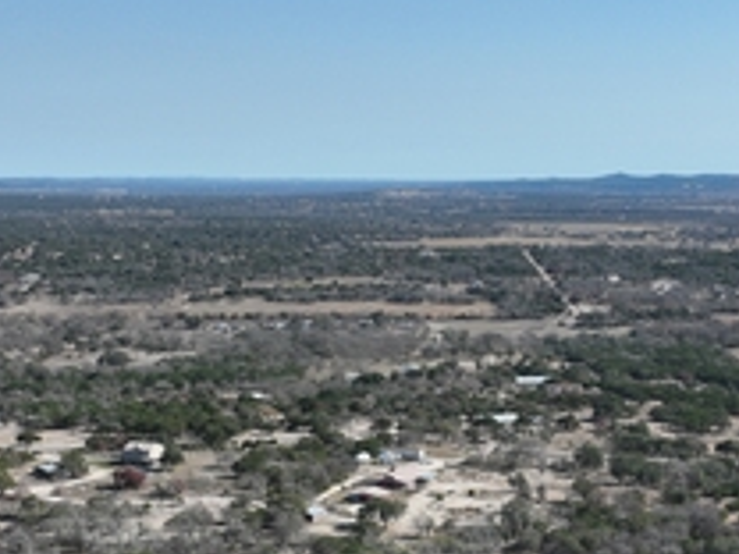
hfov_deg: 26.3
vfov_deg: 19.4
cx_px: 458
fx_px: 1580
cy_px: 536
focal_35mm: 74
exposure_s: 1/240
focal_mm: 12.29
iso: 110
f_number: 2.8
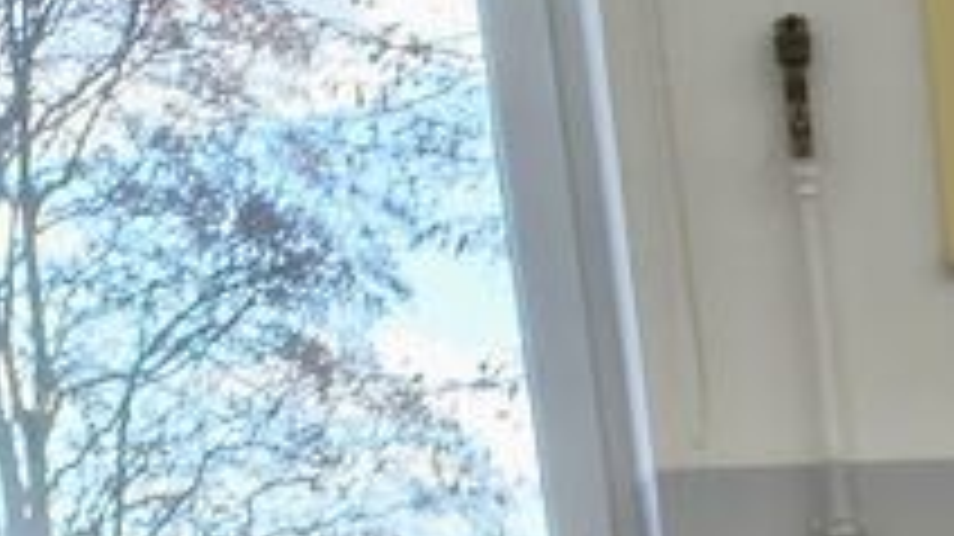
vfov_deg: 7.5
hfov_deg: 16.3
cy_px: 2031
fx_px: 3059
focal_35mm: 121
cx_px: 1413
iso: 214
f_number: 1.8
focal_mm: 5.56
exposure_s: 1/100
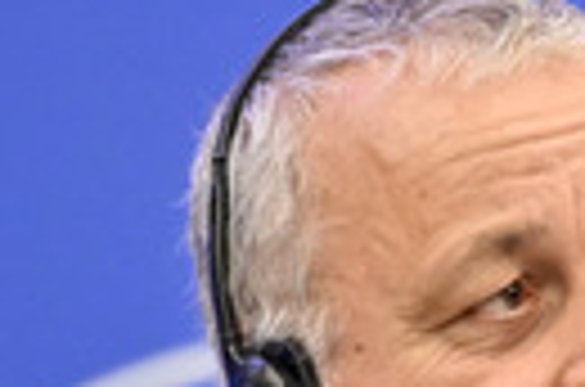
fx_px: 11250
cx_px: 655
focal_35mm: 694
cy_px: 580
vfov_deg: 2.0
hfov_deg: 3.0
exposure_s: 1/800
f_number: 2.8
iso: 5000
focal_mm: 200
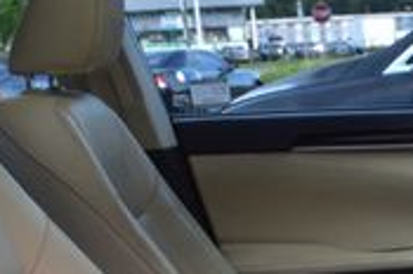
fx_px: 1134
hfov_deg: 19.2
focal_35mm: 99
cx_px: 524
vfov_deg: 13.1
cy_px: 404
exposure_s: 1/80
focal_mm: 18
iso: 400
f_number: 8
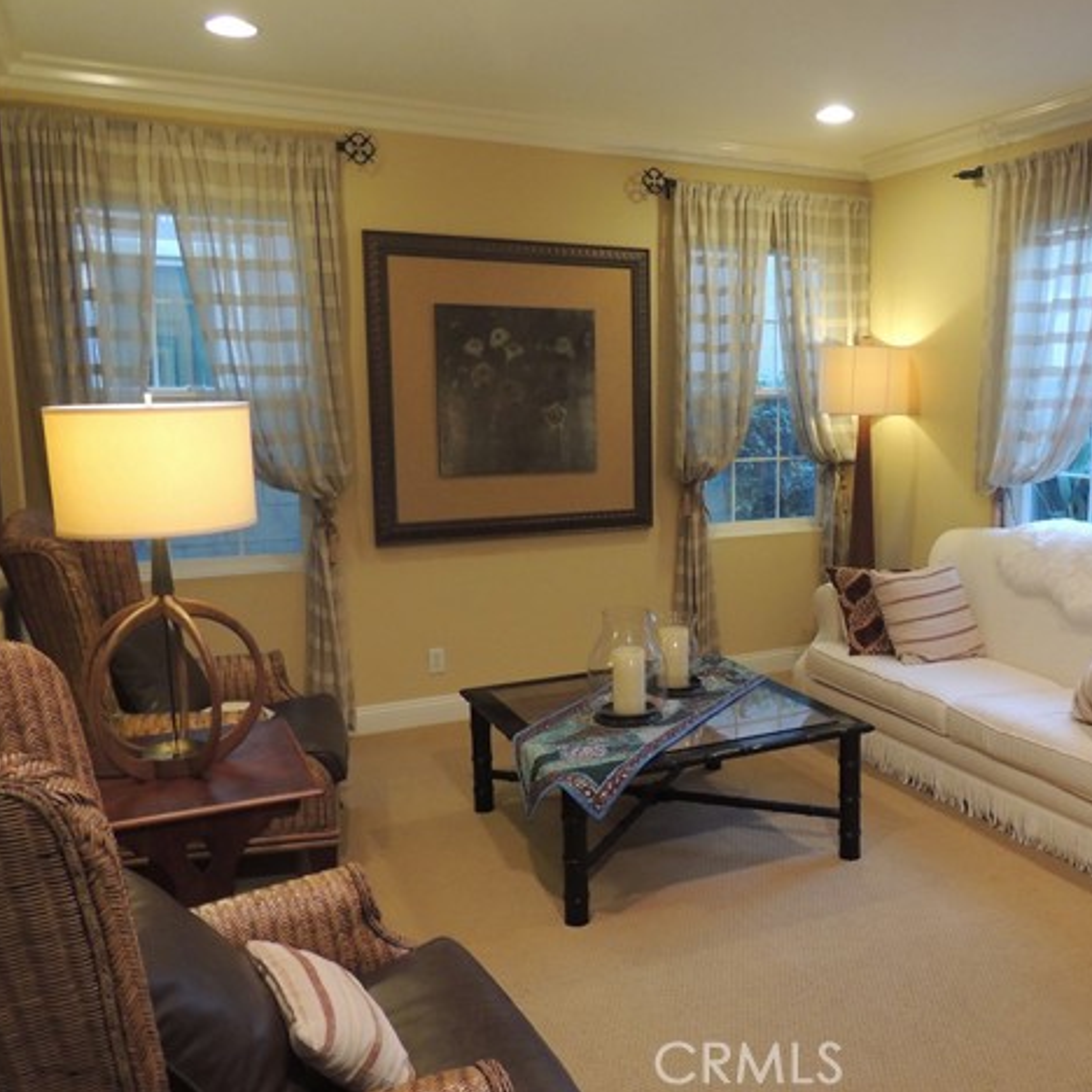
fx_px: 1035
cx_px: 698
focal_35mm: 29
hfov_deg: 54.8
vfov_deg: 55.6
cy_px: 537
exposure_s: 1/20
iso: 400
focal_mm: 4.3
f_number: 3
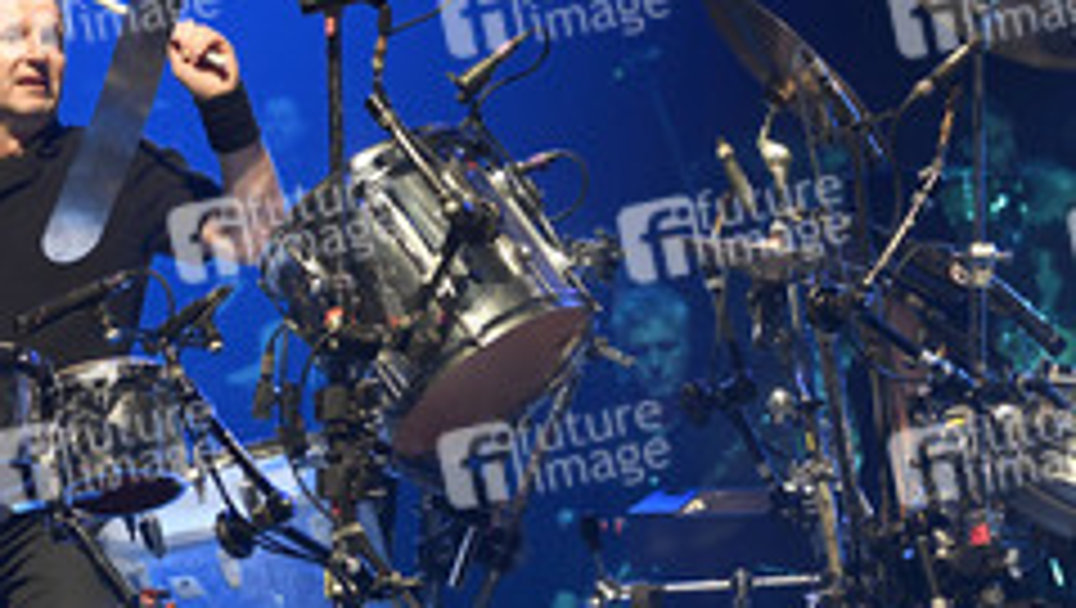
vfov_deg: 8.8
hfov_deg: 15.5
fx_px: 3941
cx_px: 615
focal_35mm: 138
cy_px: 117
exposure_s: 1/400
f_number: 4
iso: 1600
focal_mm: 70
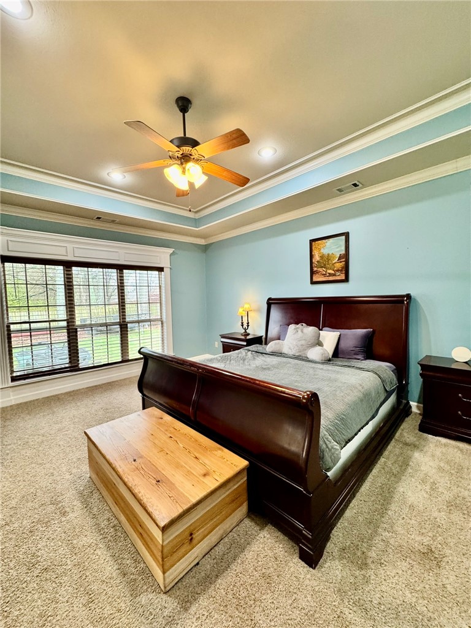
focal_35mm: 14
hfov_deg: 85.7
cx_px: 236
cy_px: 314
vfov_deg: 102.1
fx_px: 254
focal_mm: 2.22
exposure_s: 1/60
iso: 250
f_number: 2.2
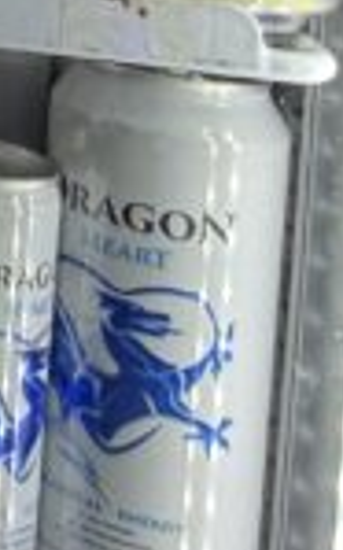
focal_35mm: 123
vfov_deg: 15.1
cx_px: -649
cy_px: -384
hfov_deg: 8.9
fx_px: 1841
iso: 80
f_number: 2.2
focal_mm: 2.22
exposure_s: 1/100
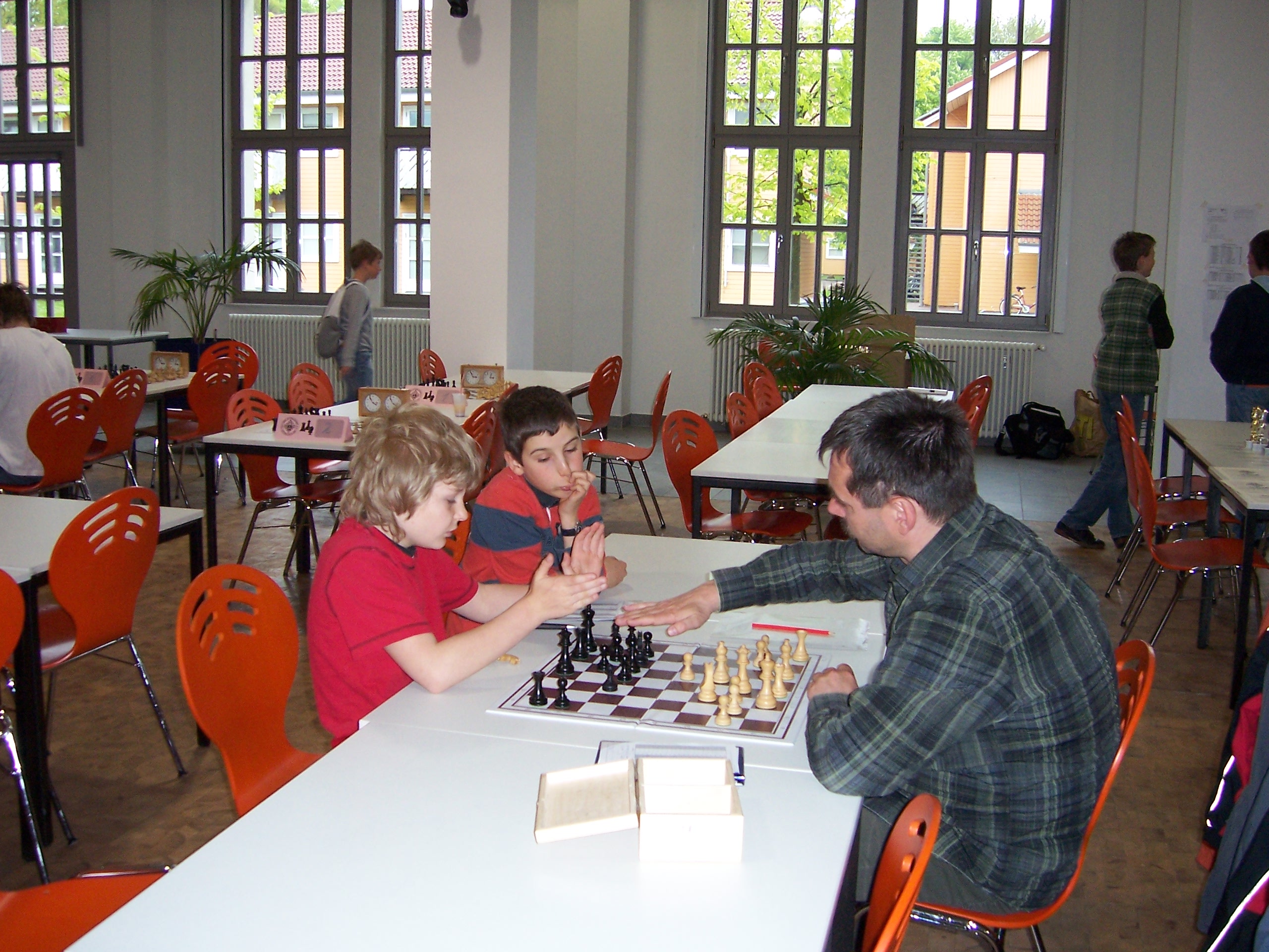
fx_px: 1320
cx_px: 634
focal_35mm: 36
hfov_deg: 51.4
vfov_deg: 39.7
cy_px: 476
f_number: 3
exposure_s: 1/60
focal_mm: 6
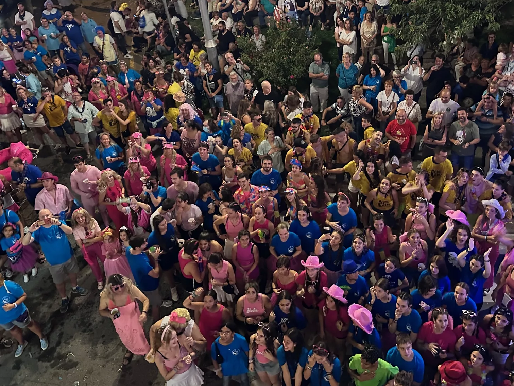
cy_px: 161
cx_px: 301
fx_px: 475
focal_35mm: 32
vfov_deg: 44.0
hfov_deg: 56.5
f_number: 1.78
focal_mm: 6.86
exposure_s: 1/25
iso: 1000
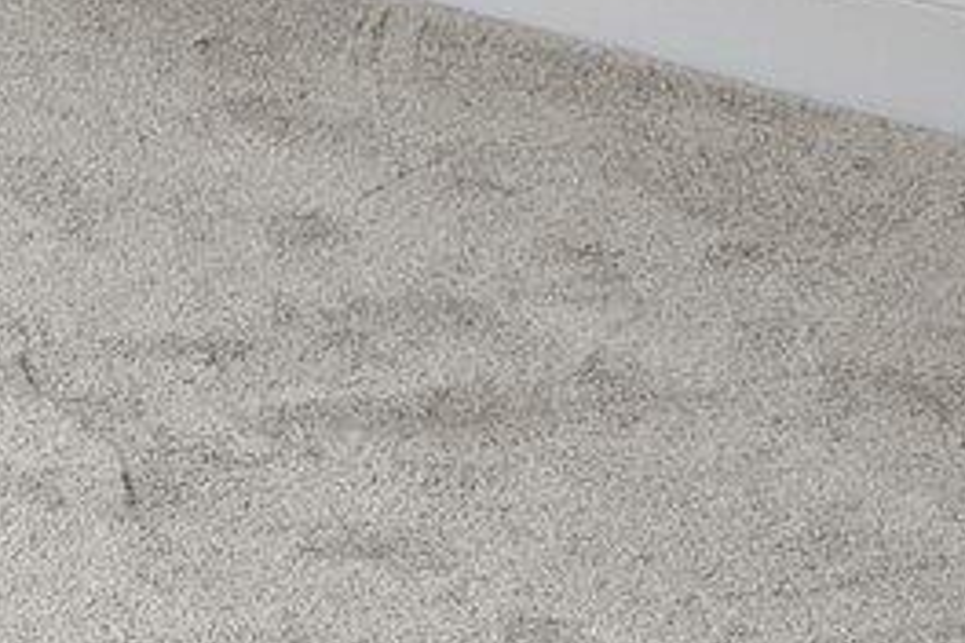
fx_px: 3324
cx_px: -2208
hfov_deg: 10.1
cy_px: -1445
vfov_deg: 8.6
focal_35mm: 124
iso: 400
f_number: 8
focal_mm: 16
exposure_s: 1/4
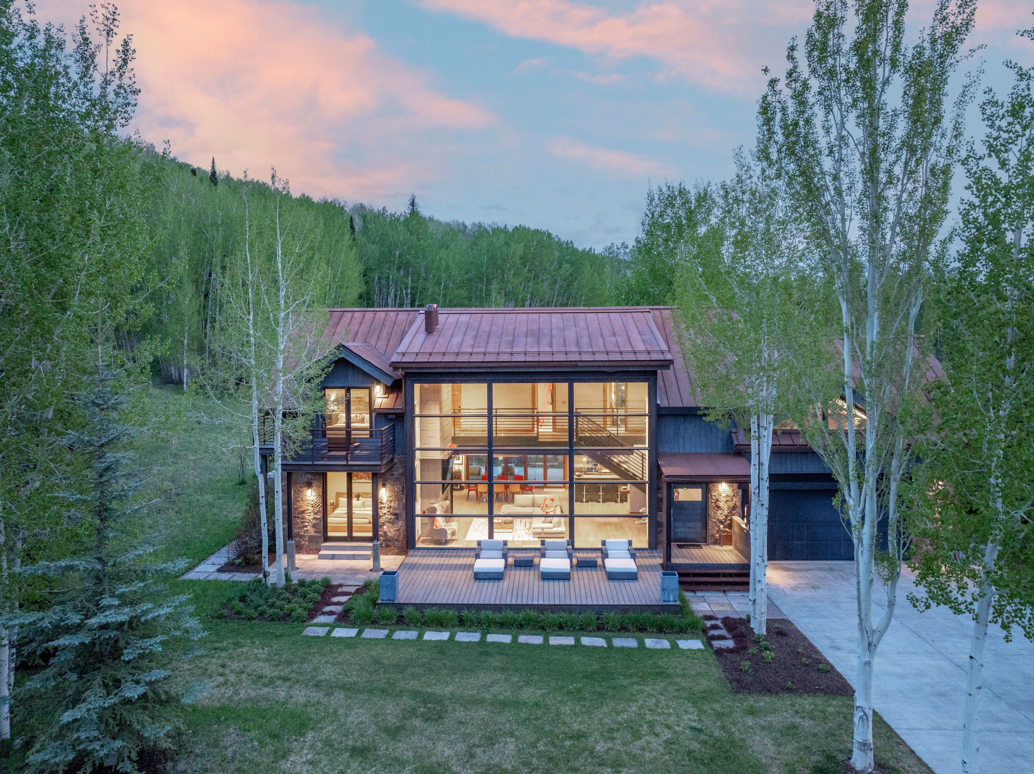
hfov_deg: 71.6
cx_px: 517
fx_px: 717
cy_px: 387
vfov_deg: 56.8
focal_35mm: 24
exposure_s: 1/15
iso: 330
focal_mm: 12.29
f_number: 2.8
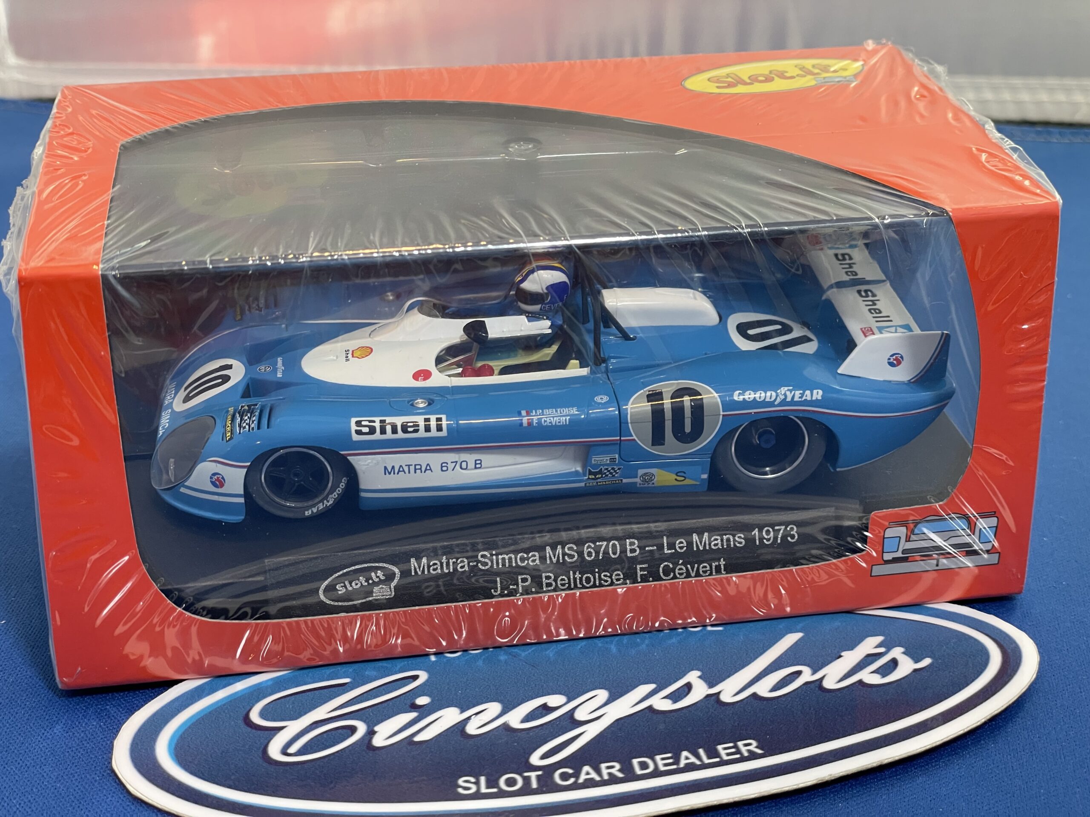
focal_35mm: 52
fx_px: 1637
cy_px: 408
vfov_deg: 28.0
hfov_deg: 36.8
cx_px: 545
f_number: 2
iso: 160
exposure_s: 1/120
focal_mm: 6
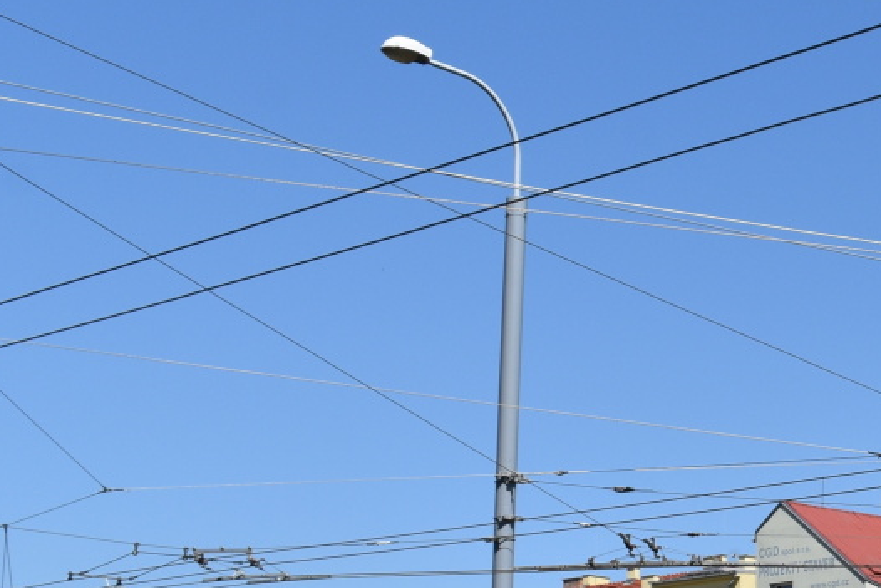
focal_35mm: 102
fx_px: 2497
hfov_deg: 18.7
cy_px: 648
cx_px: 1121
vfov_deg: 13.2
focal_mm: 24
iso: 200
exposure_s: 1/500
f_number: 11
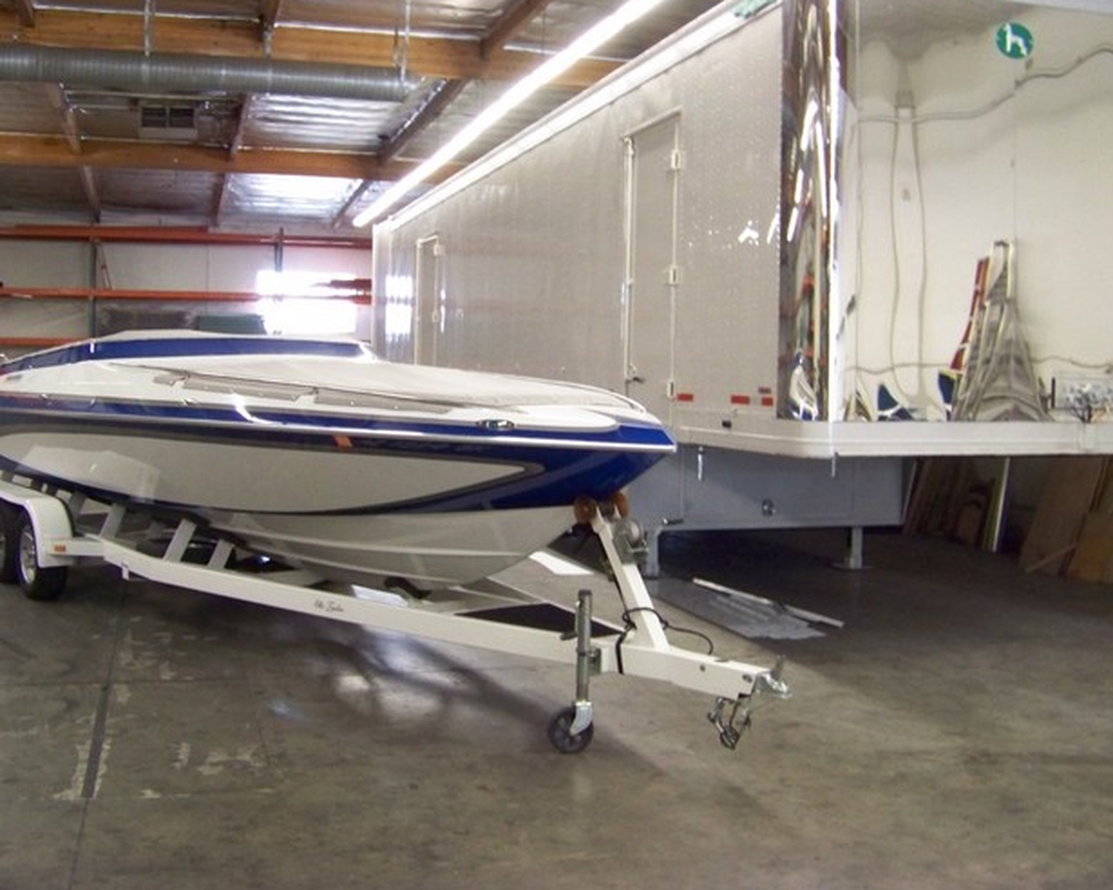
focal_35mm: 40
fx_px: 1318
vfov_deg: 37.3
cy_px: 421
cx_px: 561
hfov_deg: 45.8
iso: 400
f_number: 2.8
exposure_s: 1/25
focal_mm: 5.85
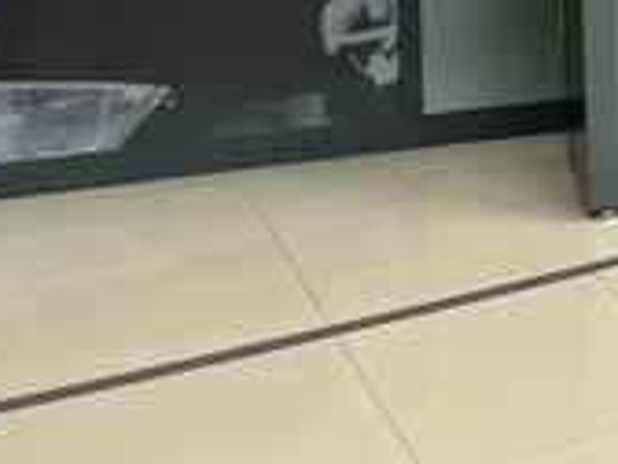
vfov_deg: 14.3
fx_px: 1660
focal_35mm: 93
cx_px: 934
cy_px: -324
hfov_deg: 18.6
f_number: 1.6
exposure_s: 1/122
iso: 64
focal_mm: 5.1
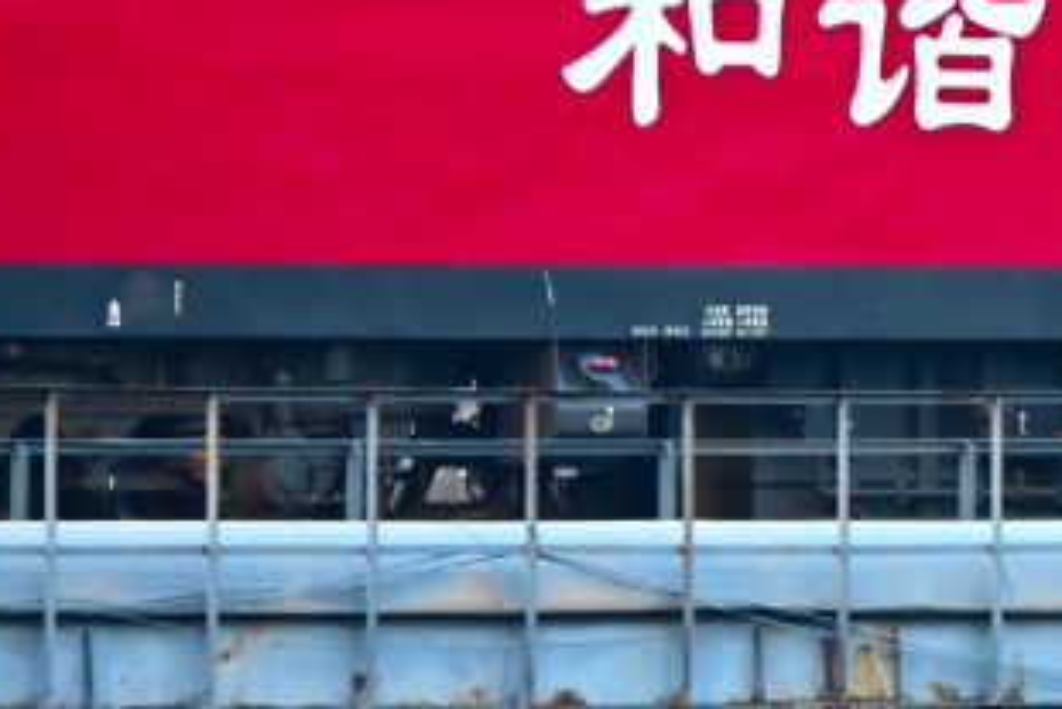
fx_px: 19478
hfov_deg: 3.1
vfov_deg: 2.1
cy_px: 152
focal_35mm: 660
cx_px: 1655
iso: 2000
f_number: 6.3
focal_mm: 200
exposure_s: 1/400
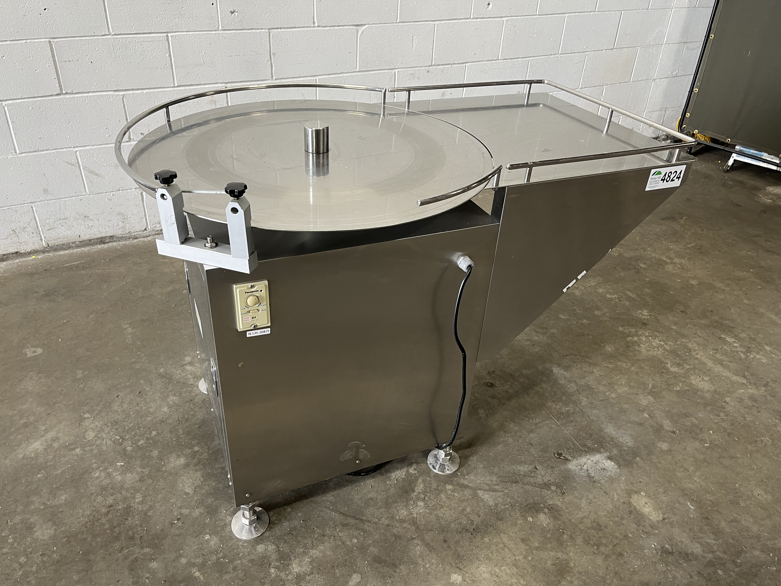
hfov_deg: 67.3
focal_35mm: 26
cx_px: 390
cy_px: 293
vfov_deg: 53.1
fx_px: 587
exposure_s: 1/60
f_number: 1.6
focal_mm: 5.1
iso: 100
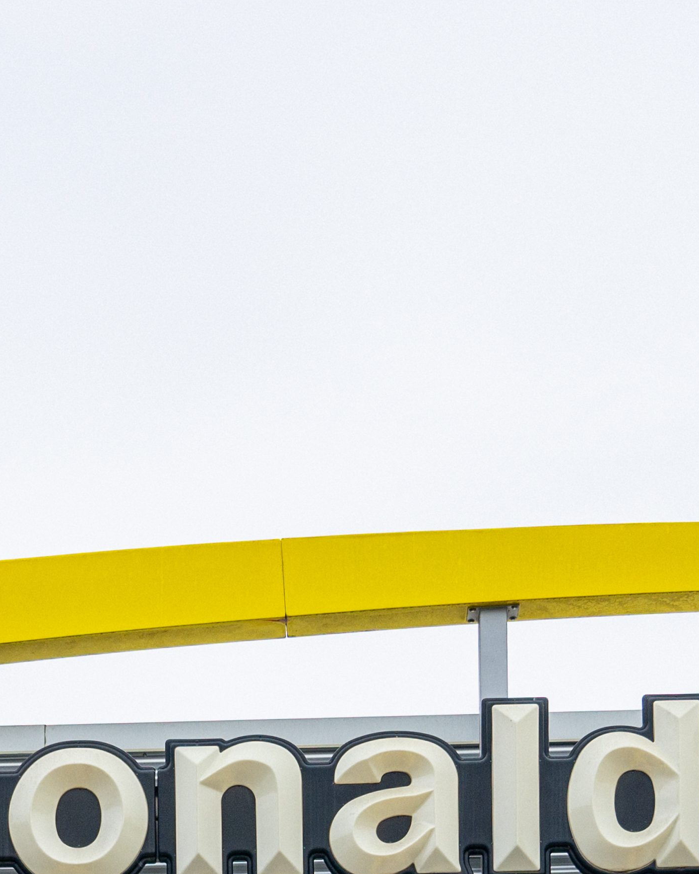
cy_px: 1155
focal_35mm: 112
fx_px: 2901
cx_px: 244
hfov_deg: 13.7
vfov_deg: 16.2
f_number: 2.8
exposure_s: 1/500
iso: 64
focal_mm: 25.5
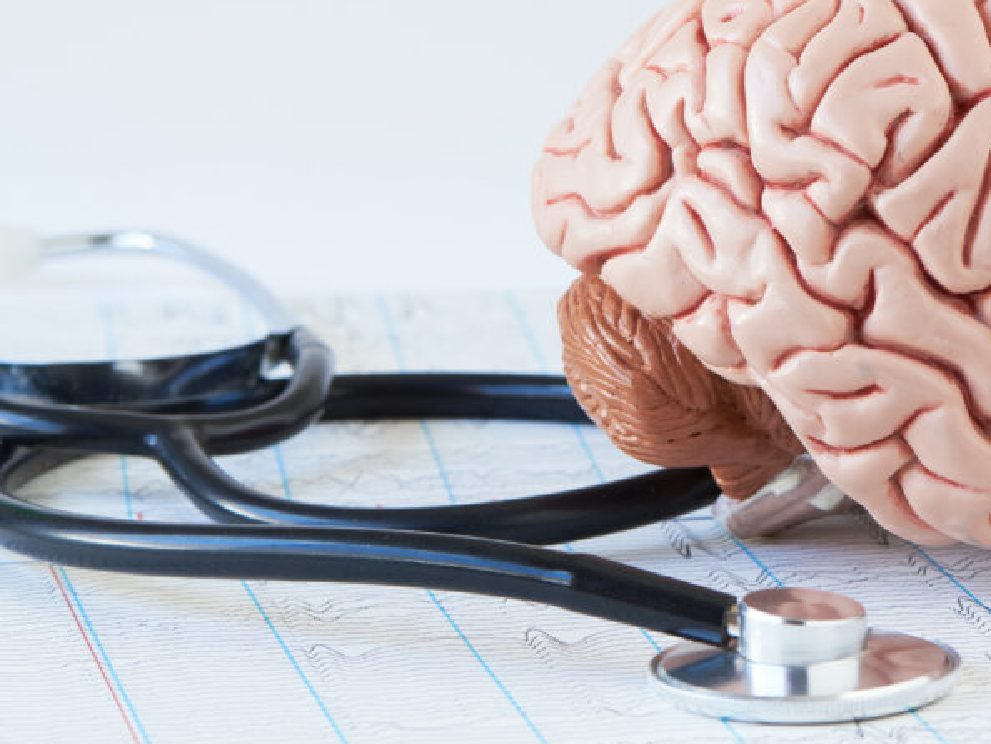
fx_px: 4983
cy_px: 214
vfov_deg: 8.5
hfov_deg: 11.3
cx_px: 694
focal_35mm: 174
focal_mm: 105
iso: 200
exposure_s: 1/8
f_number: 14
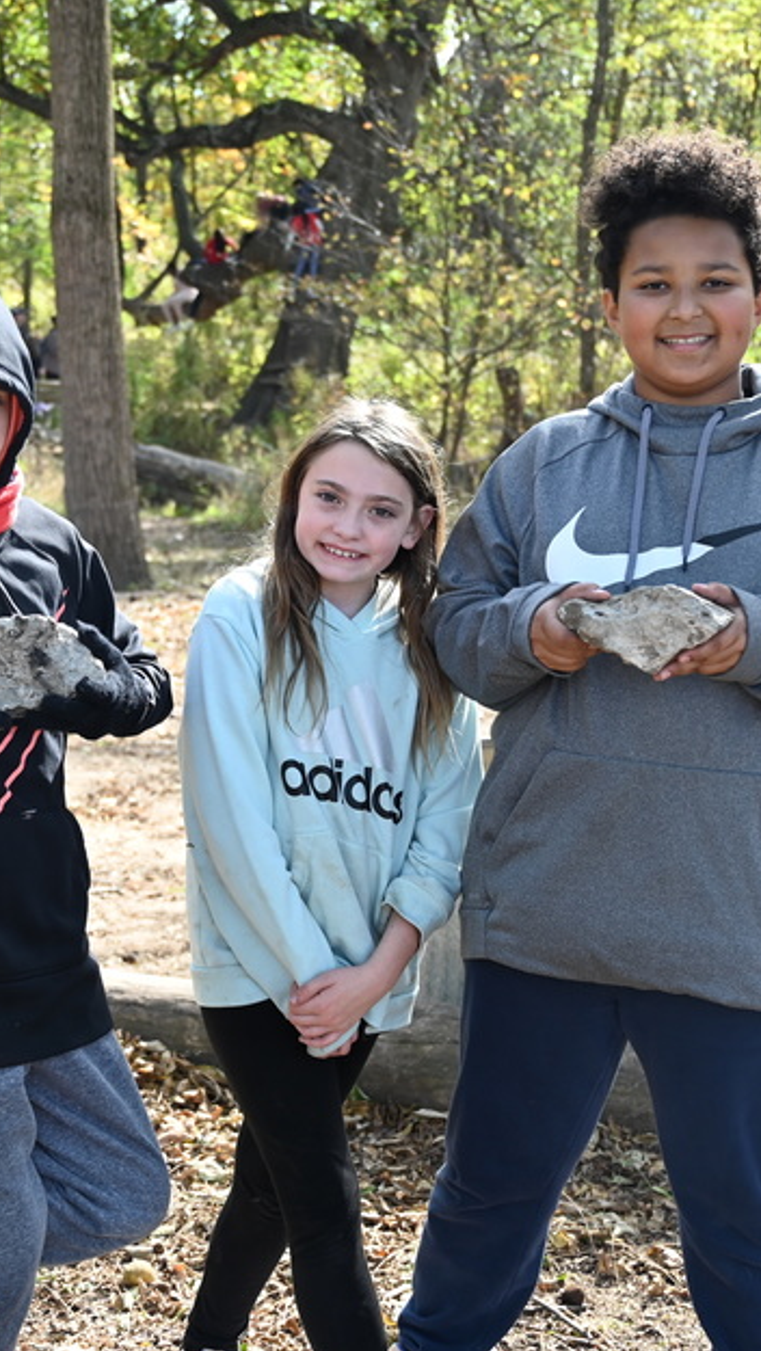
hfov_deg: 20.0
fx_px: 2150
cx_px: 311
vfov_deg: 34.9
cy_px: 695
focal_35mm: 60
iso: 280
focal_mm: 35
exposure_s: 1/250
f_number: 4
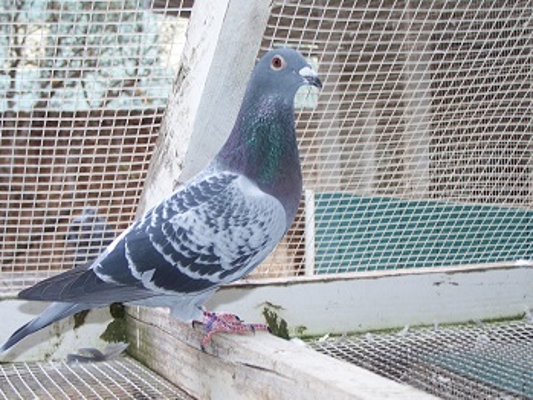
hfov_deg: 26.7
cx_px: 238
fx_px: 1124
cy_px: 189
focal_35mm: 73
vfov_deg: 20.2
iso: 80
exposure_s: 1/60
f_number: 3.1
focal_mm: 9.8
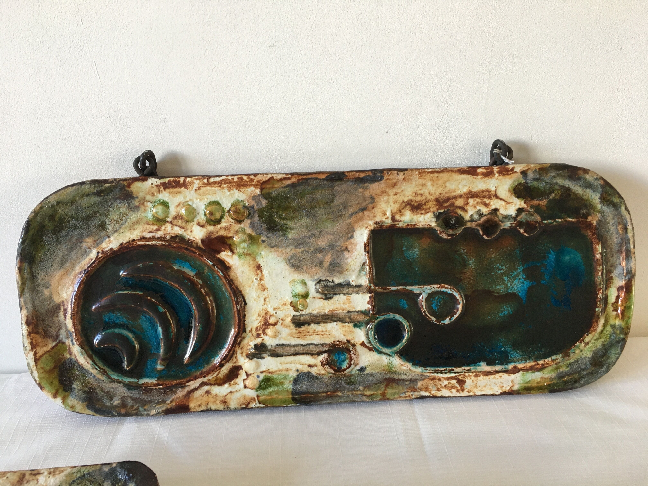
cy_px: 243
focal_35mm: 29
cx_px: 324
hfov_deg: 61.7
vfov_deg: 48.2
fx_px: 543
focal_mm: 4.15
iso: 50
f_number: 2.2
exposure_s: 1/33
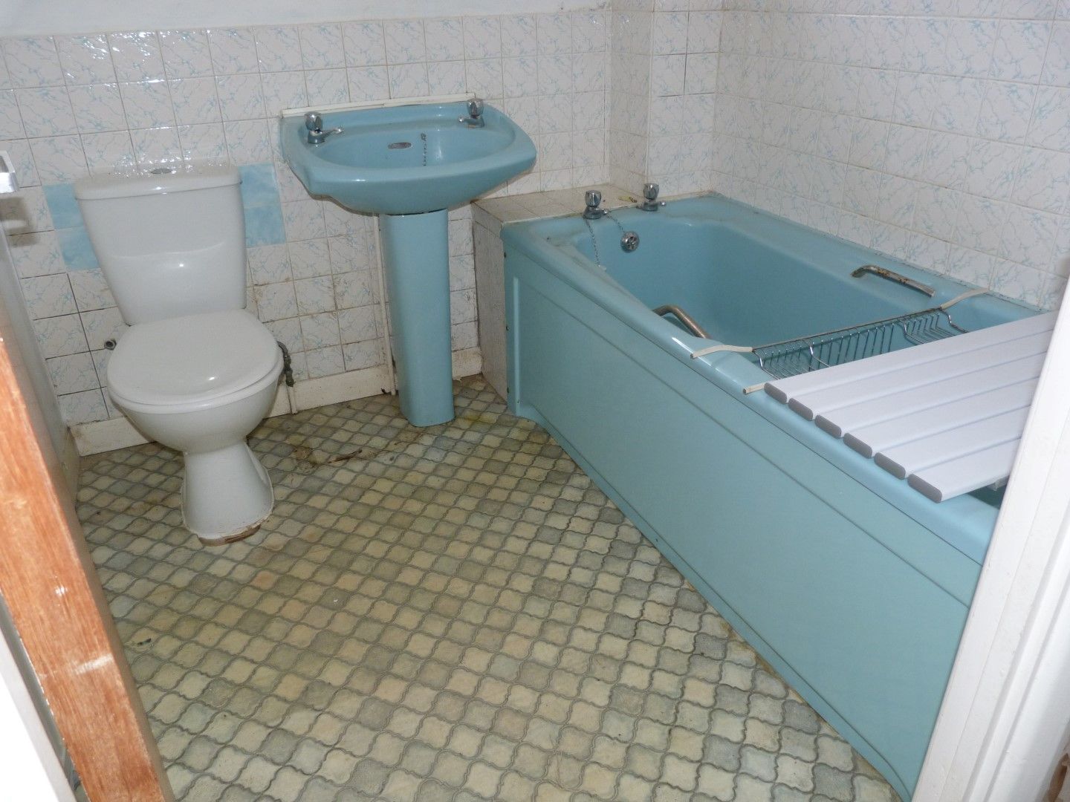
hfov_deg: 69.4
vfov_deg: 54.9
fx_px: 773
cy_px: 401
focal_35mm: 25
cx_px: 535
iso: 125
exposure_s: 1/60
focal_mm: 4.5
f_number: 2.8
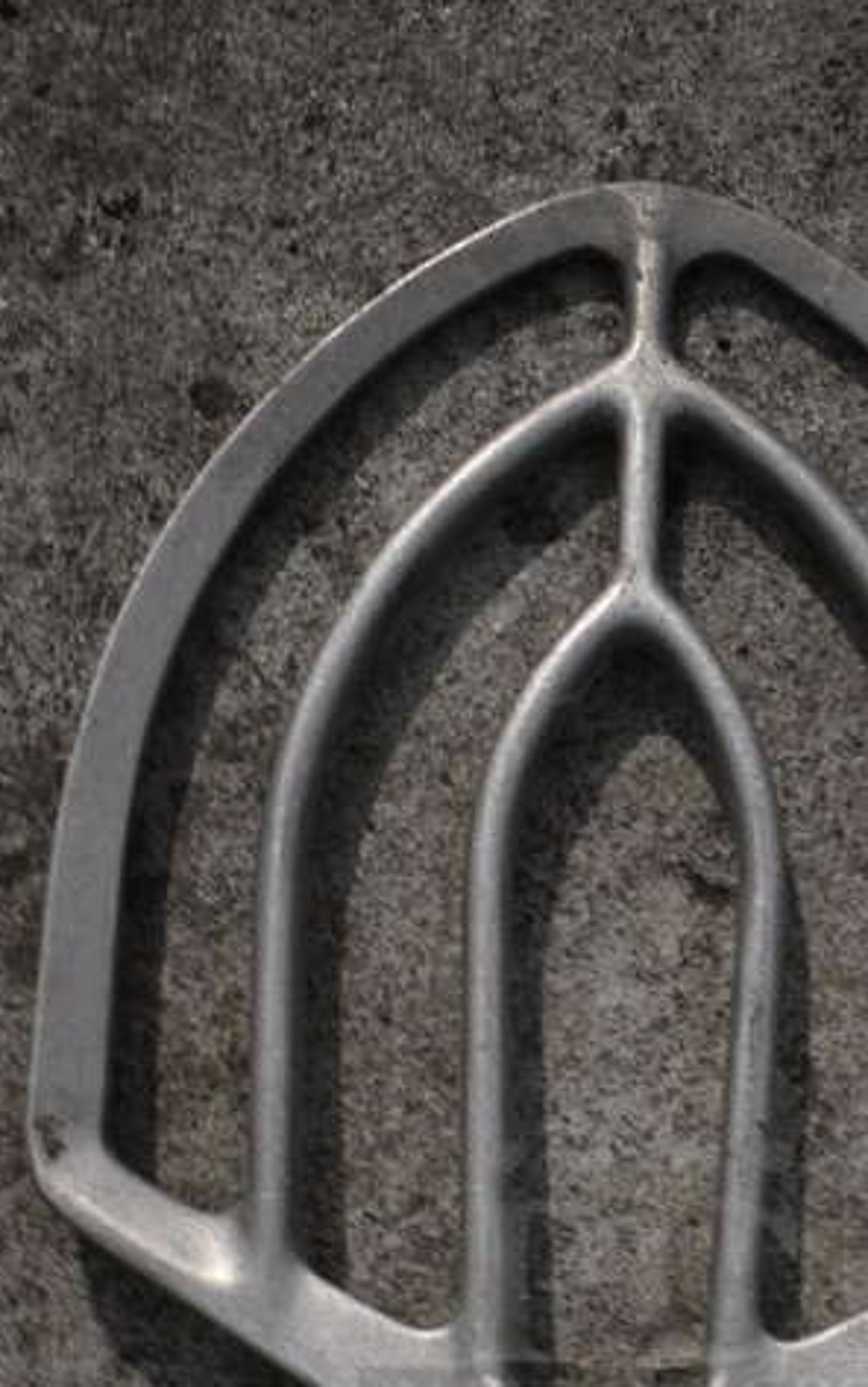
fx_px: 2231
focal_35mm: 59
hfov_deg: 21.8
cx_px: 686
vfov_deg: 32.6
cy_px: 1277
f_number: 3.5
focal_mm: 20
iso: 1800
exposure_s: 1/125
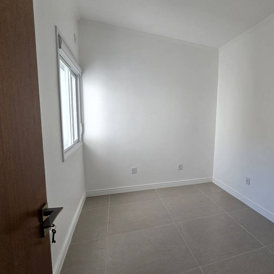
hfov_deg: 73.2
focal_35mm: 19
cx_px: 199
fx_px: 170
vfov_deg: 77.5
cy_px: 151
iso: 125
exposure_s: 1/359
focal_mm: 2.2
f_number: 2.2
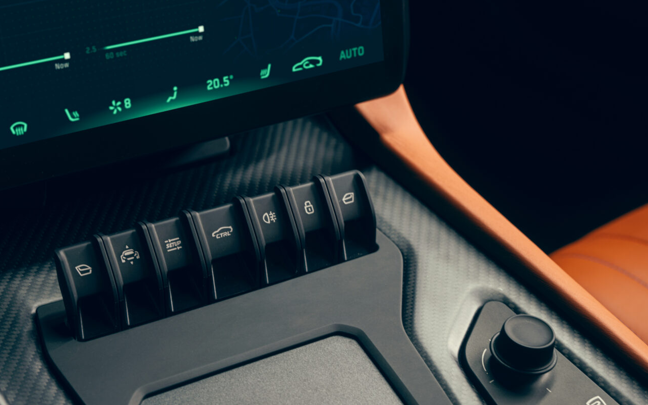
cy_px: 250
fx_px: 1130
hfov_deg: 32.0
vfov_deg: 20.3
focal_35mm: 64
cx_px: 283
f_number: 5.6
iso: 125
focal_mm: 50
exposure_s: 1/5
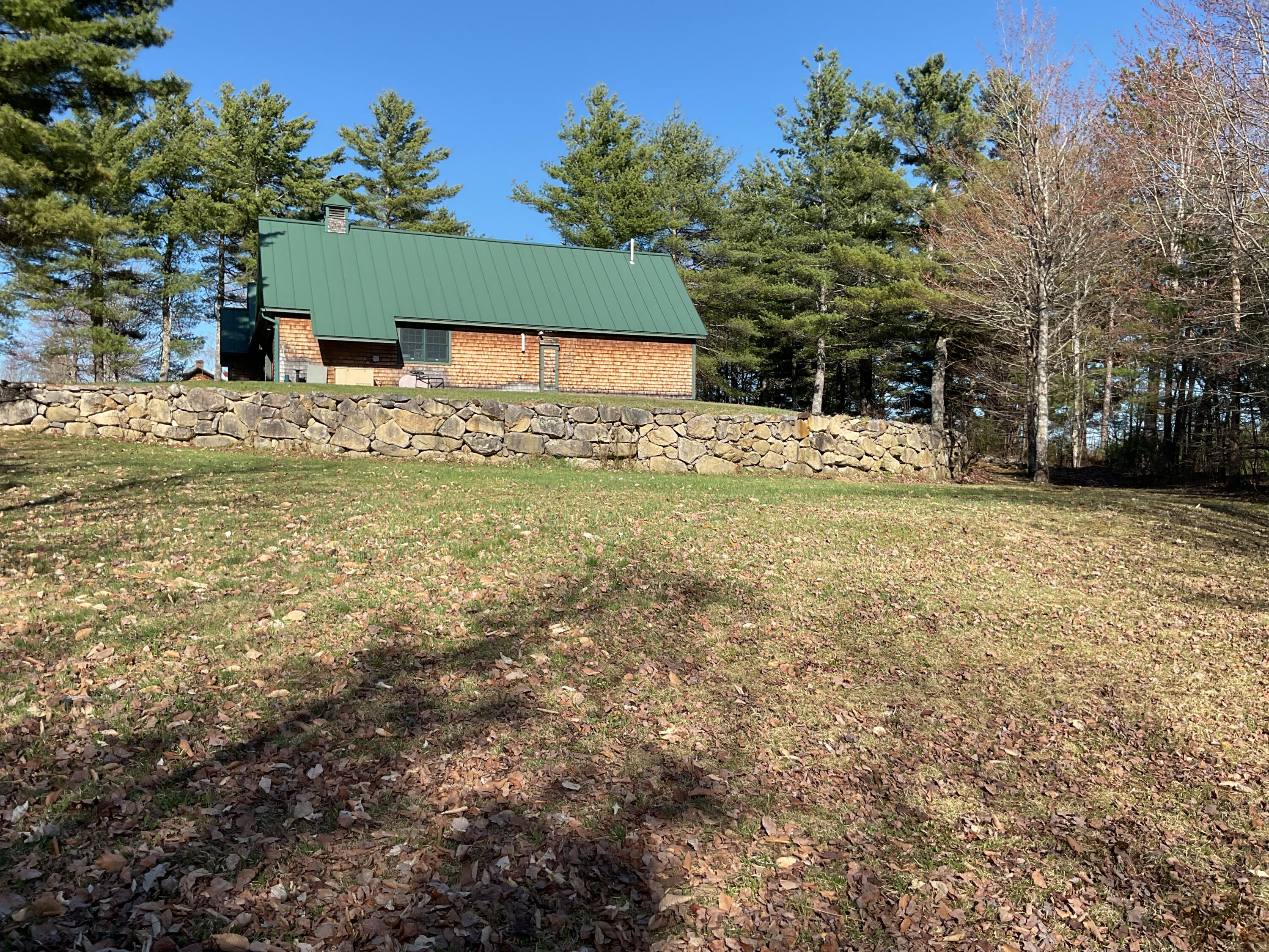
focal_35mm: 29
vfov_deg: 48.2
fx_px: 1063
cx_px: 634
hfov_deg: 61.7
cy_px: 476
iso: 16
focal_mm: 3
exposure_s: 1/1279
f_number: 1.8
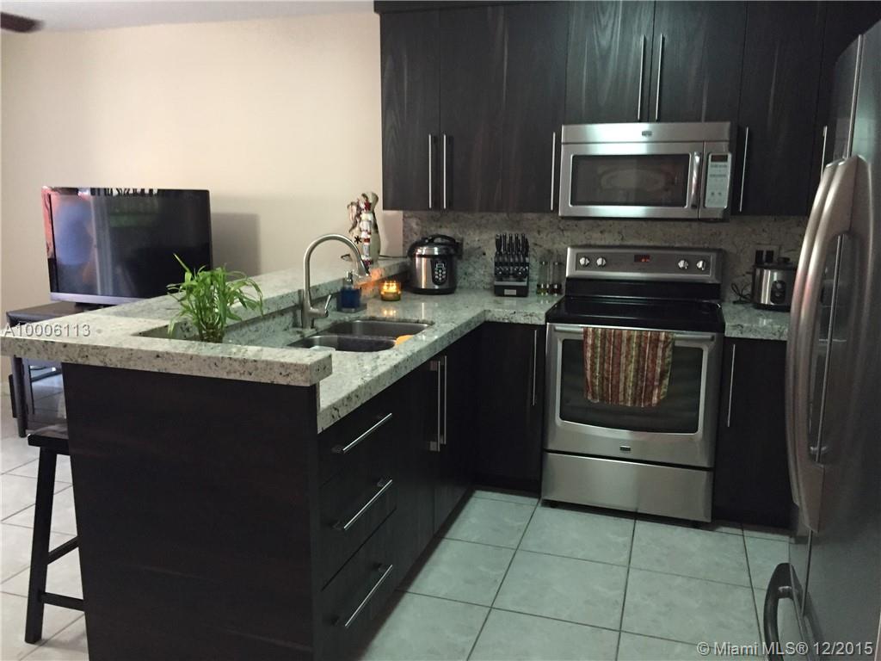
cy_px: 330
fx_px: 738
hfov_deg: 61.7
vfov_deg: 48.2
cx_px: 440
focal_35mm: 29
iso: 250
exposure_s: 1/20
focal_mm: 4.15
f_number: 2.2
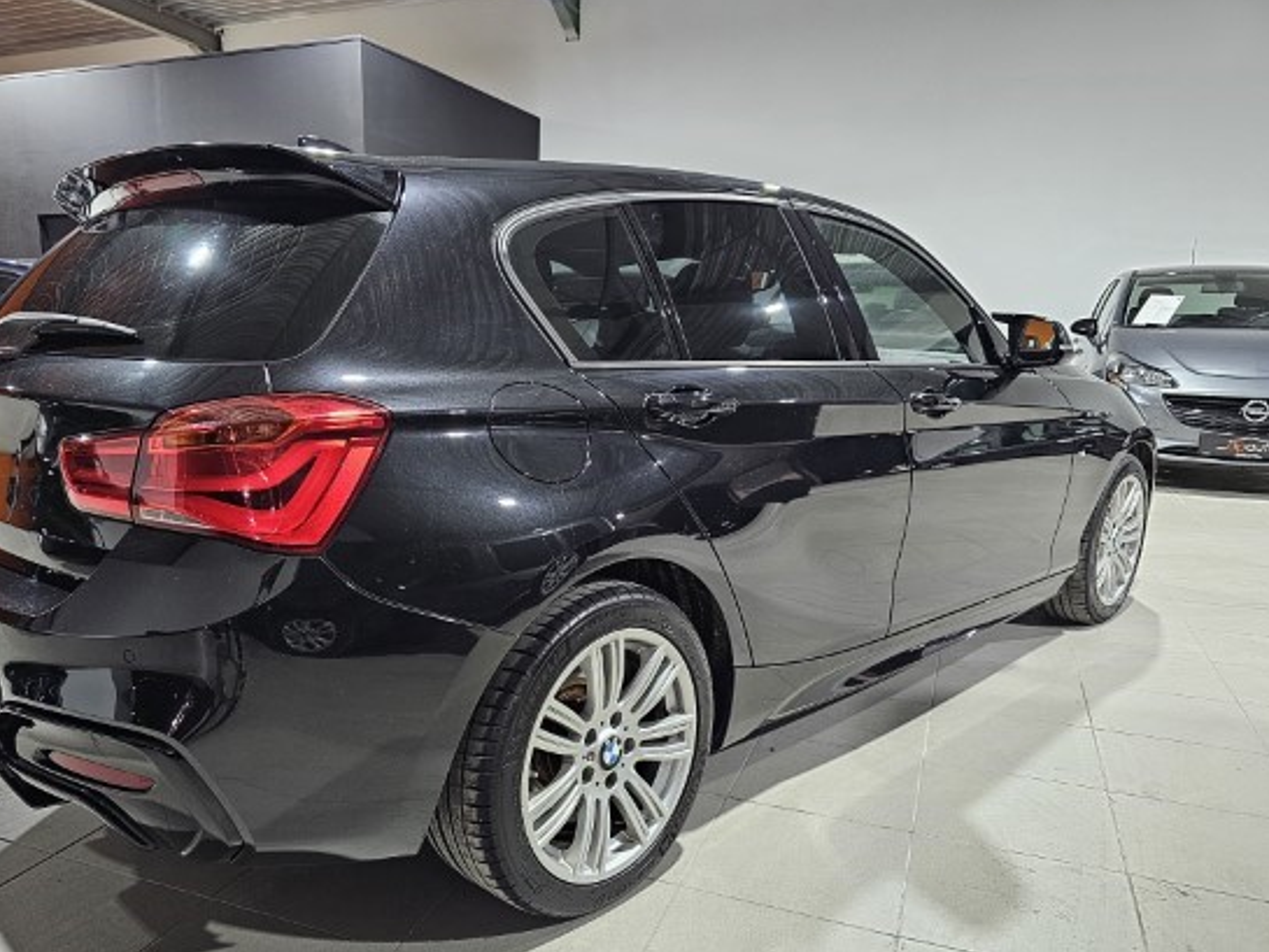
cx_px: 536
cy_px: 547
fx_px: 990
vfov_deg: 51.2
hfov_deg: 64.9
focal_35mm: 27
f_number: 1.7
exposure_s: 1/142
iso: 400
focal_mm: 6.3
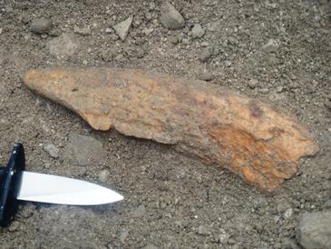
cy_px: 124
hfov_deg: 17.7
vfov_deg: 13.3
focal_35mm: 111
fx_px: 1062
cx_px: 166
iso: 80
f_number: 4.4
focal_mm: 18.2
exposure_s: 1/60
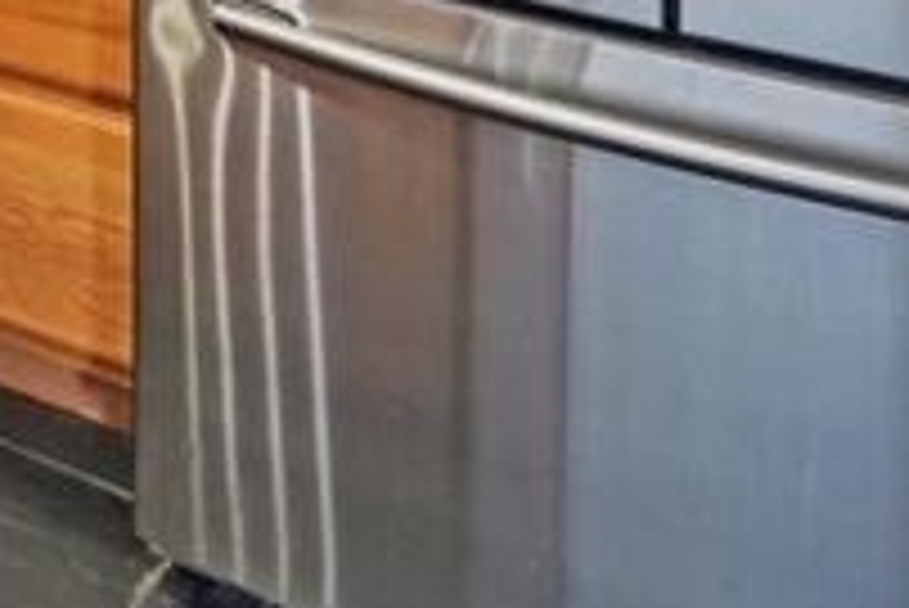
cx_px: -765
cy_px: -707
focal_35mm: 76
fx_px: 1920
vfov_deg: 14.2
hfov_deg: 19.4
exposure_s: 1/13
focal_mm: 10
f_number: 8
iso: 800
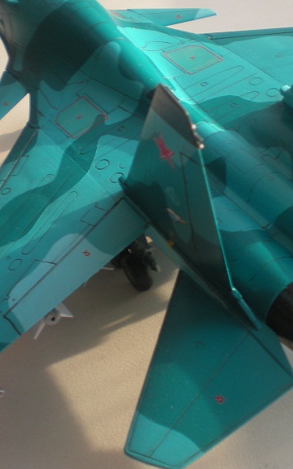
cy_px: 224
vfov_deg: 29.0
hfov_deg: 18.2
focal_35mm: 71
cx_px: 219
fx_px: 907
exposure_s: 1/139
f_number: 3.1
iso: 64
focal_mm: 6.3
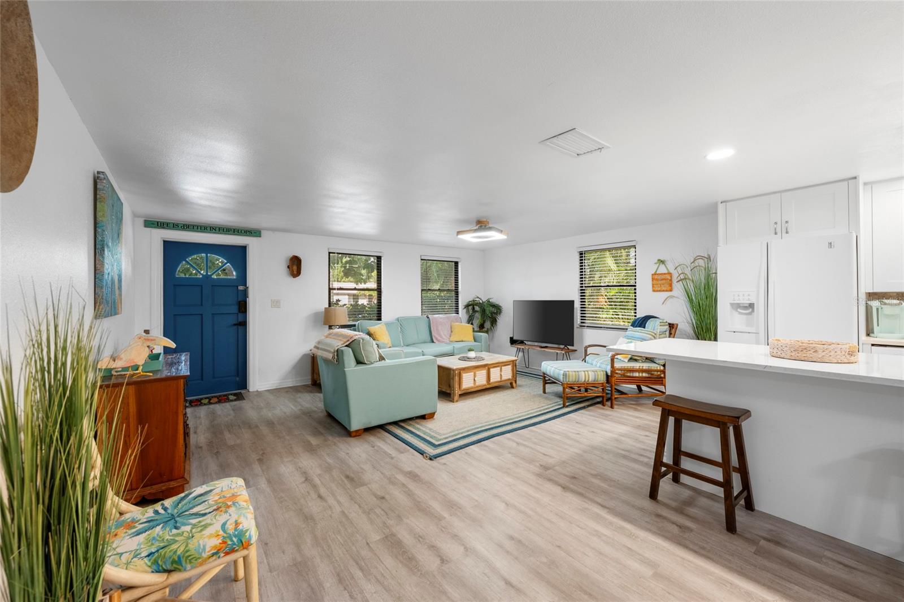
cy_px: 301
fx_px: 351
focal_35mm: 14
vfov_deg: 81.2
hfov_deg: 104.3
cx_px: 452
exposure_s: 1/5
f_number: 8
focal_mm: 14
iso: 800
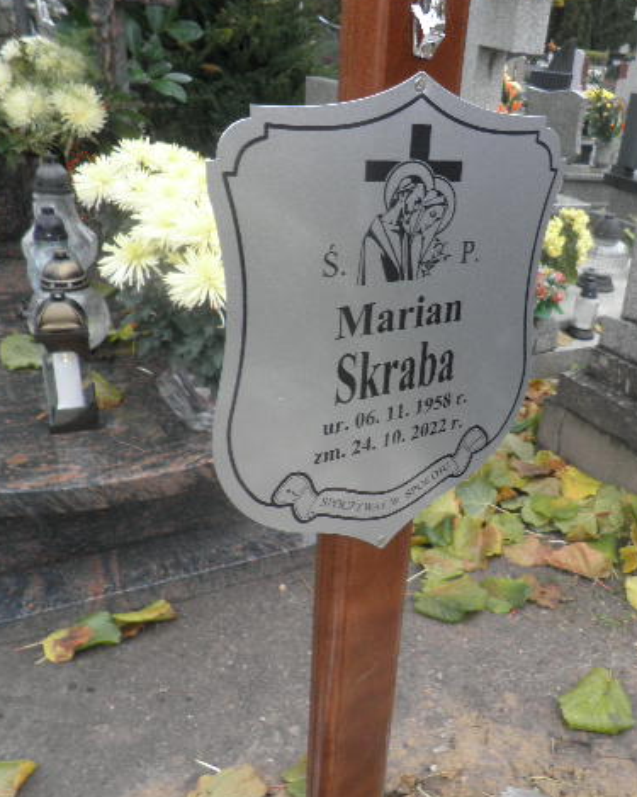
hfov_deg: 44.9
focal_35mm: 32
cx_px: 442
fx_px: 754
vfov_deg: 55.7
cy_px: 396
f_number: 3.3
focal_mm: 4.3
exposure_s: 1/30
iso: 80
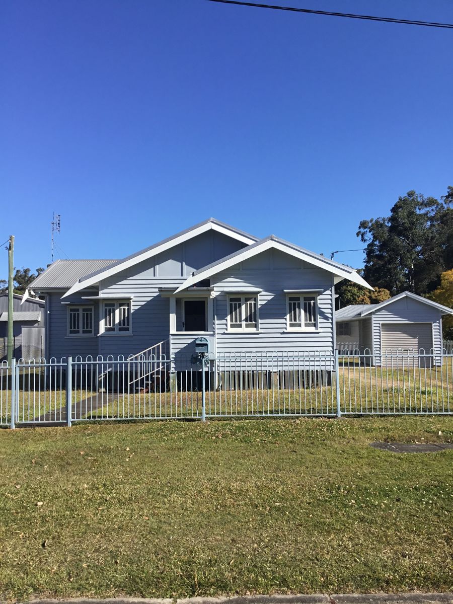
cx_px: 226
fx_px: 541
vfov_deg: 58.4
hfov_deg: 45.4
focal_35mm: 31
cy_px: 302
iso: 25
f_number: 2.4
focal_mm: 3.3
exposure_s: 1/1116
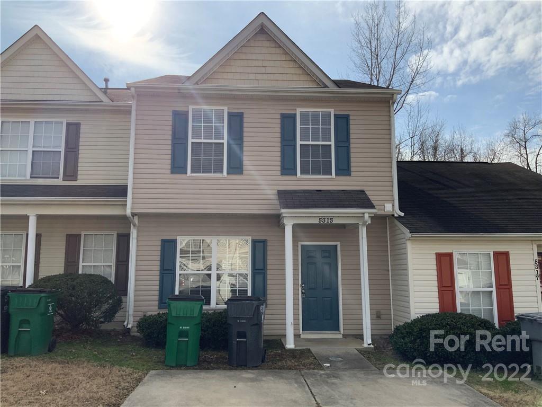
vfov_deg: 48.2
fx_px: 454
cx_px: 271
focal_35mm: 29
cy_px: 204
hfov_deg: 61.7
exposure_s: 1/2538
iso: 16
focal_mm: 3
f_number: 1.8
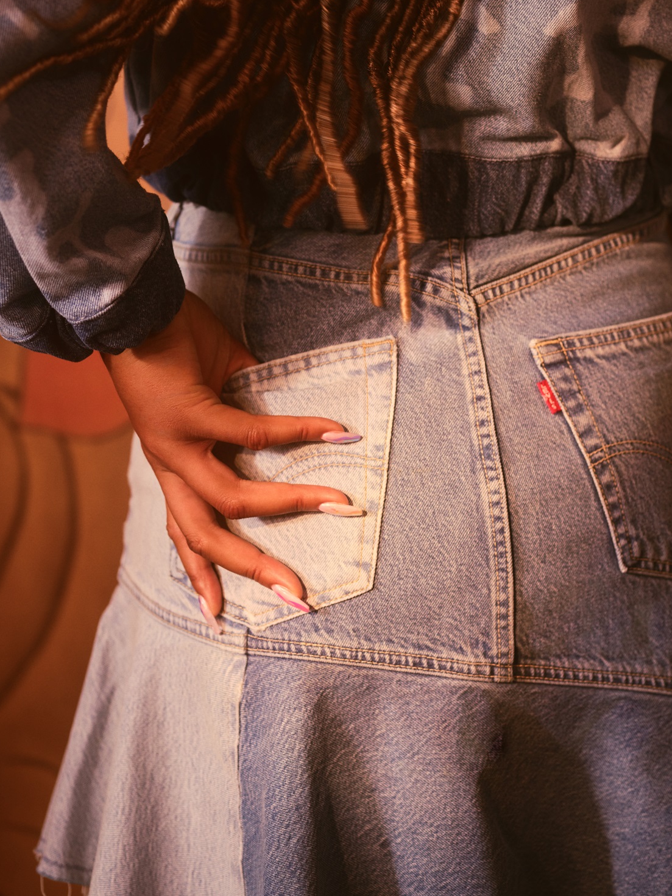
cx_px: 442
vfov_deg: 28.4
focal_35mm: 68
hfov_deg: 21.5
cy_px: 291
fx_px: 1760
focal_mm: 63
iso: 1000
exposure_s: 1/160
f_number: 4
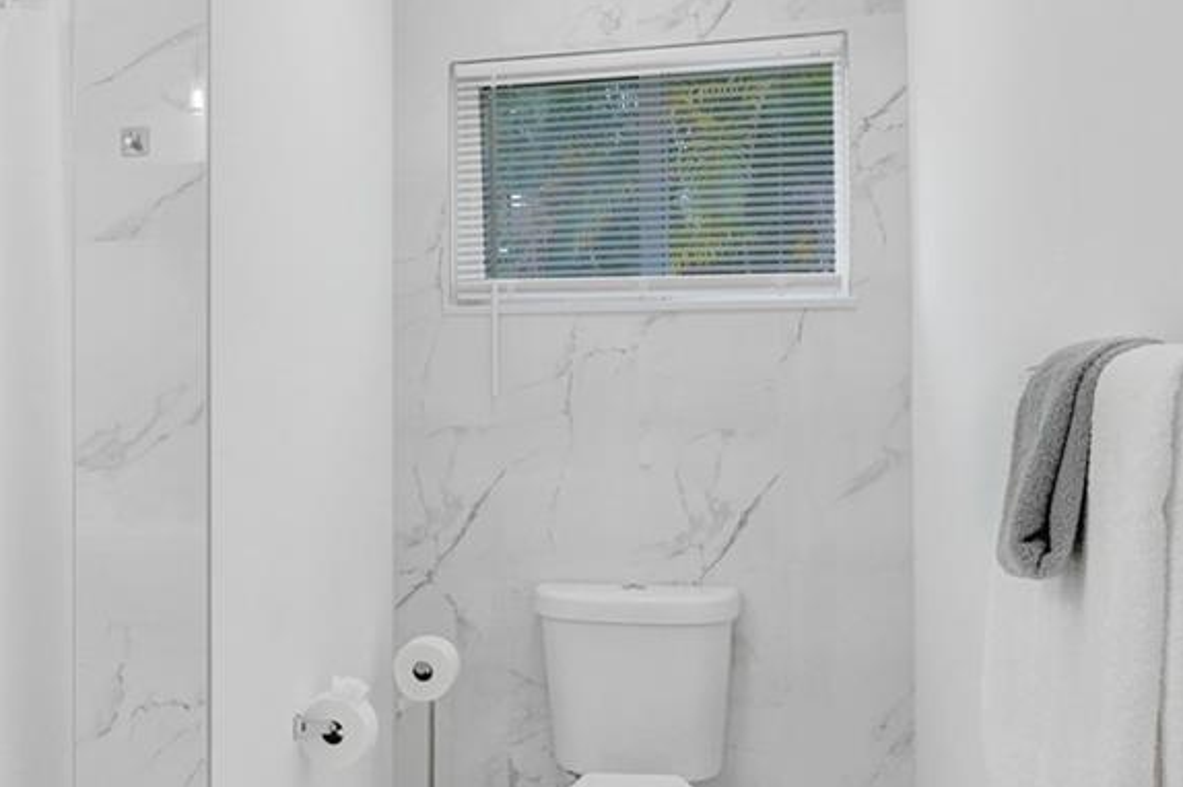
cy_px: 388
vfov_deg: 34.2
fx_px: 1281
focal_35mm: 39
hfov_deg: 46.8
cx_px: 227
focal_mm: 14
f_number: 6.3
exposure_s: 1/200
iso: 1600
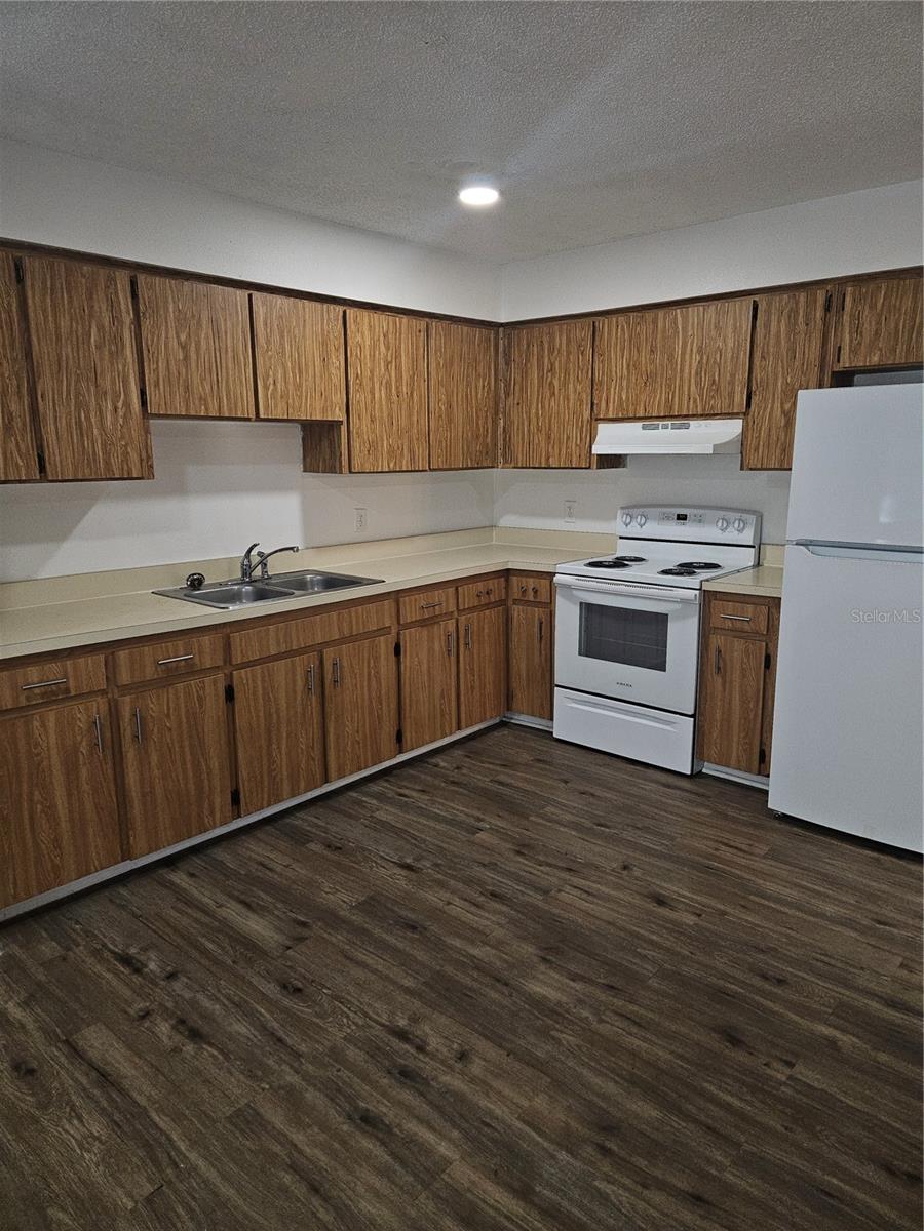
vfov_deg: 73.9
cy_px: 616
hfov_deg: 58.9
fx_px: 819
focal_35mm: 23
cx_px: 462
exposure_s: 1/24
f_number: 1.8
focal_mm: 5.4
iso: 100
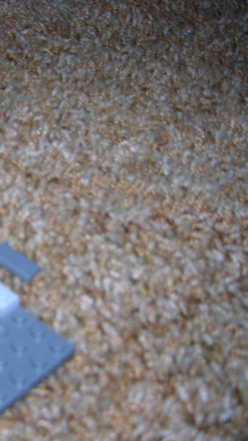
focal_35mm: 50
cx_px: -14
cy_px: 220
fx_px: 584
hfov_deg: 22.8
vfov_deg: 41.3
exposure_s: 1/60.1
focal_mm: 5.7
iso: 50
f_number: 2.9
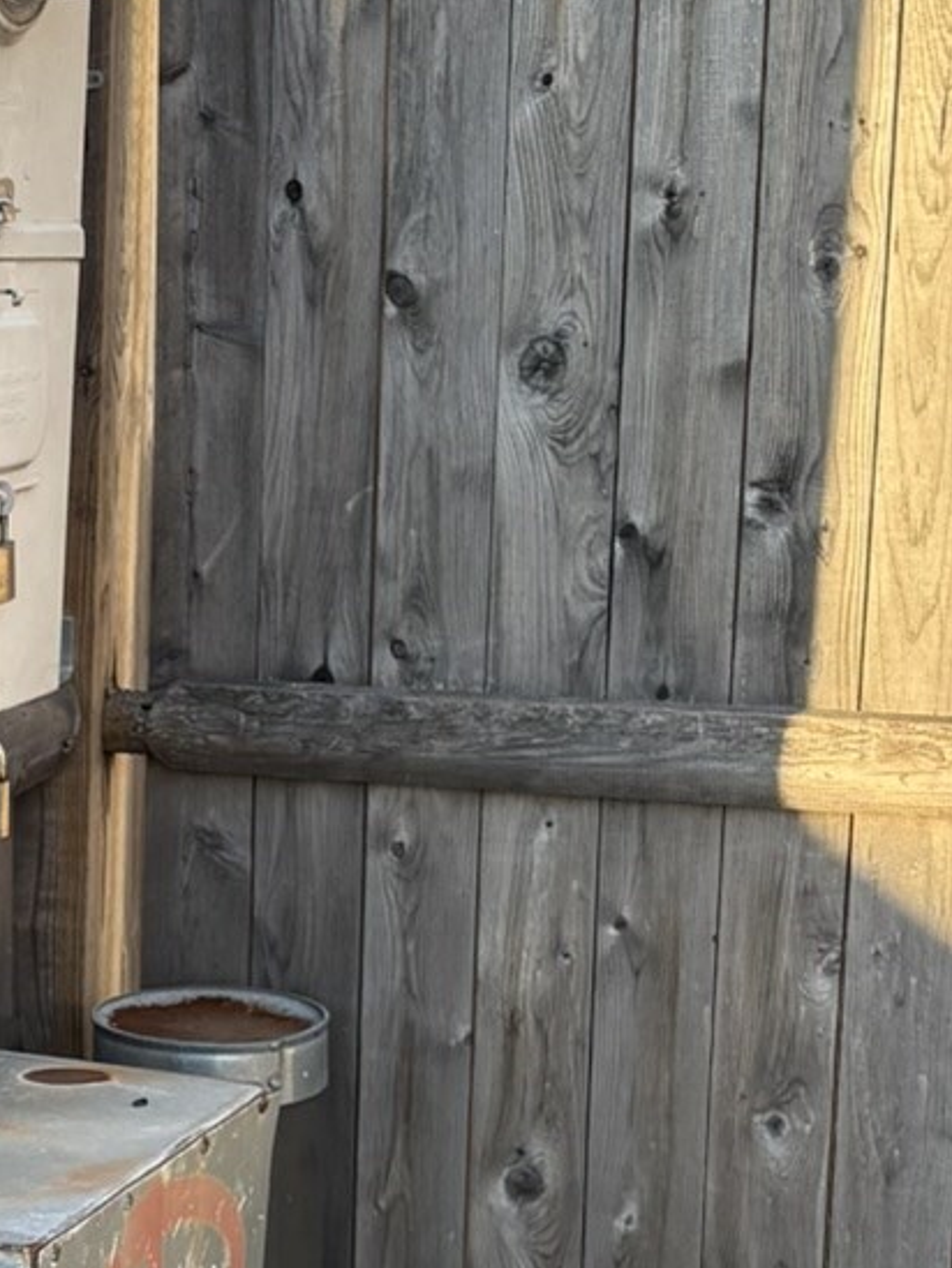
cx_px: -118
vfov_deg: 20.1
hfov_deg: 14.8
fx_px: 3556
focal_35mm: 97
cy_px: 972
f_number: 1.6
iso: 64
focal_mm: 5.96
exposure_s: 1/492
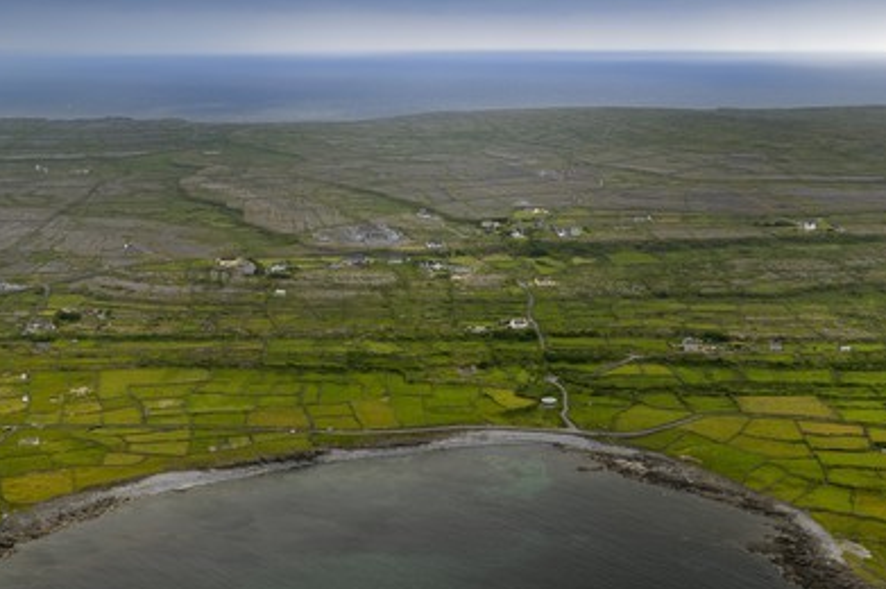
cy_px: 306
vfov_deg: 31.8
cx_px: 454
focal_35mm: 42
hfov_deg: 46.4
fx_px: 1033
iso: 100
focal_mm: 26
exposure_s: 1/500
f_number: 5
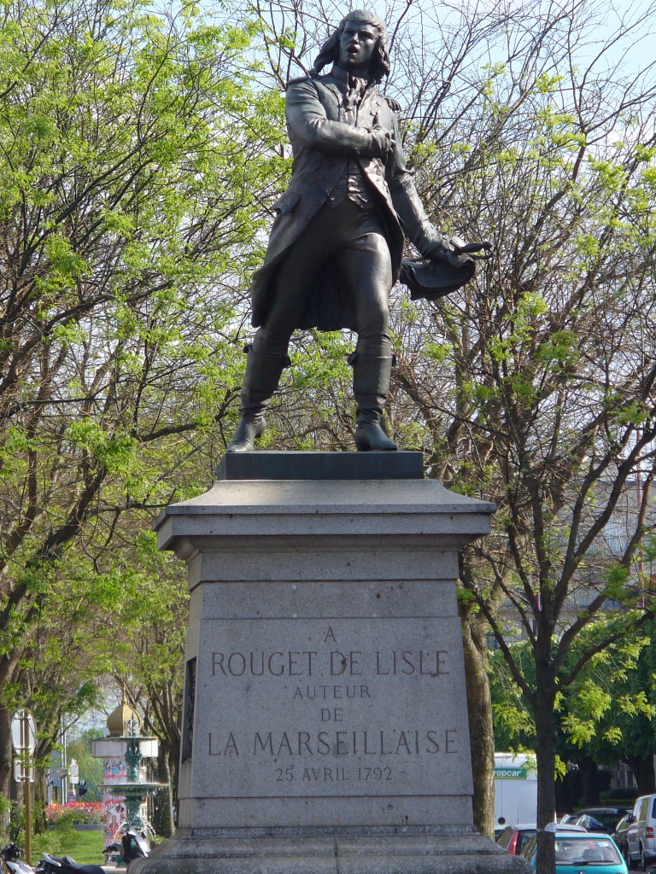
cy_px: 437
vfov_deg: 9.5
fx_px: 5256
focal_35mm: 208
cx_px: 328
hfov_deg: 7.1
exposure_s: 1/400
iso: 80
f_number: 4.1
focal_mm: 27.6
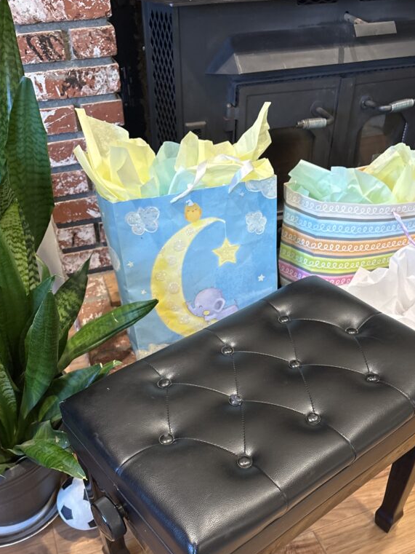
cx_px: 222
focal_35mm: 35
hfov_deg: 40.7
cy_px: 363
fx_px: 559
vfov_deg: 51.8
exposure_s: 1/40
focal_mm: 5.96
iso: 500
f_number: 1.6
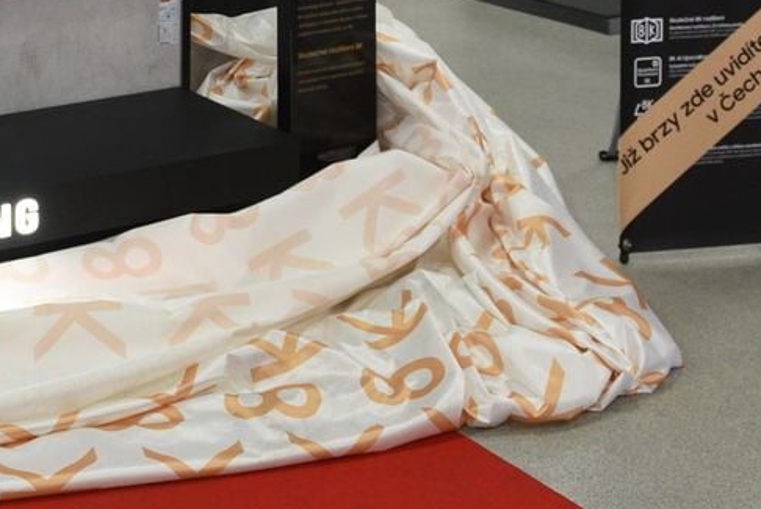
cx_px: -142
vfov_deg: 17.3
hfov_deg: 24.8
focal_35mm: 74
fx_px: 1566
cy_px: -163
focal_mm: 24
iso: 1250
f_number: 3.3
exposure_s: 1/180
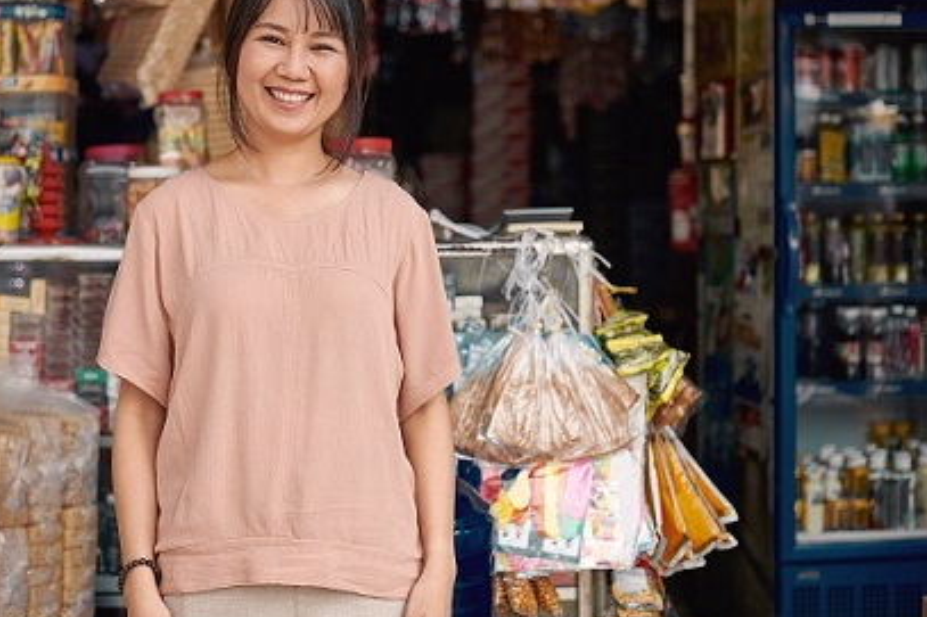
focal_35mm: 55
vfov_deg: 24.5
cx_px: 392
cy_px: 237
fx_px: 1416
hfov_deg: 36.2
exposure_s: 1/2000
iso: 100
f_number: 1.8
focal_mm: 35
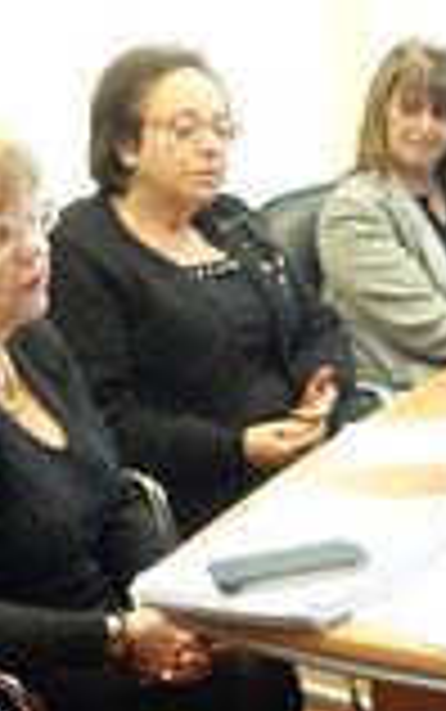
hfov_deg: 12.4
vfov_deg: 20.8
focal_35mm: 99
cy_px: 524
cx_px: 716
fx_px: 1922
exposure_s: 1/60
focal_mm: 8.8
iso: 800
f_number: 1.8
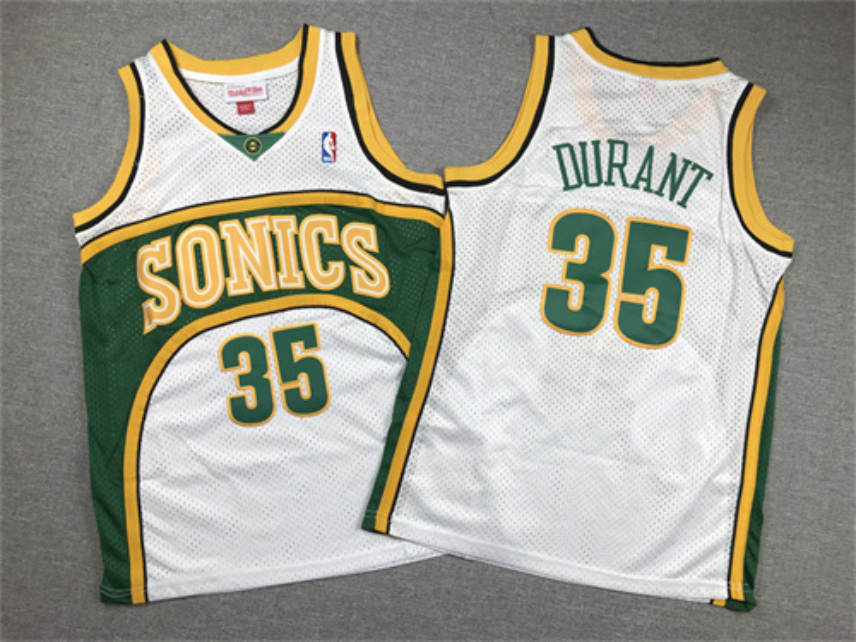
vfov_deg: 49.7
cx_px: 428
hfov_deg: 63.4
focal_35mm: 28
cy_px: 321
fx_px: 692
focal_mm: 3.99
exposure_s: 1/111
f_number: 1.8
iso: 20
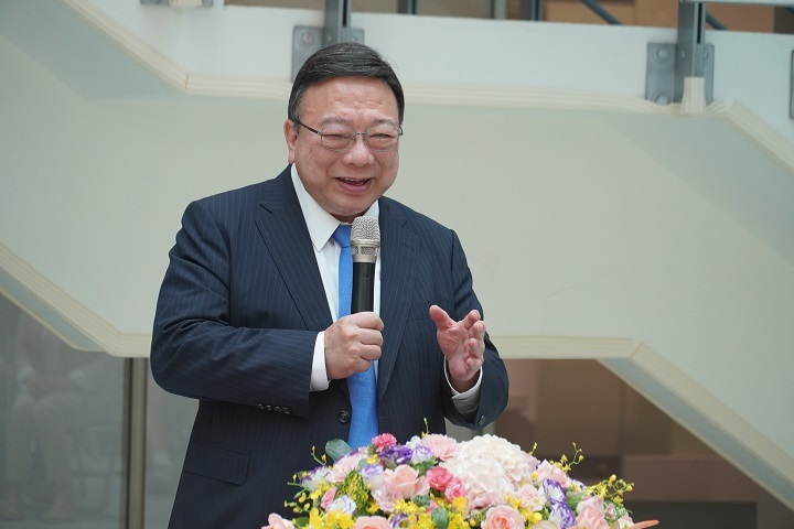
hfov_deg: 10.2
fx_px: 4466
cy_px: 264
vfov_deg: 6.8
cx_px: 397
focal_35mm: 202
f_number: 5.6
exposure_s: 1/250
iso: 1250
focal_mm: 135
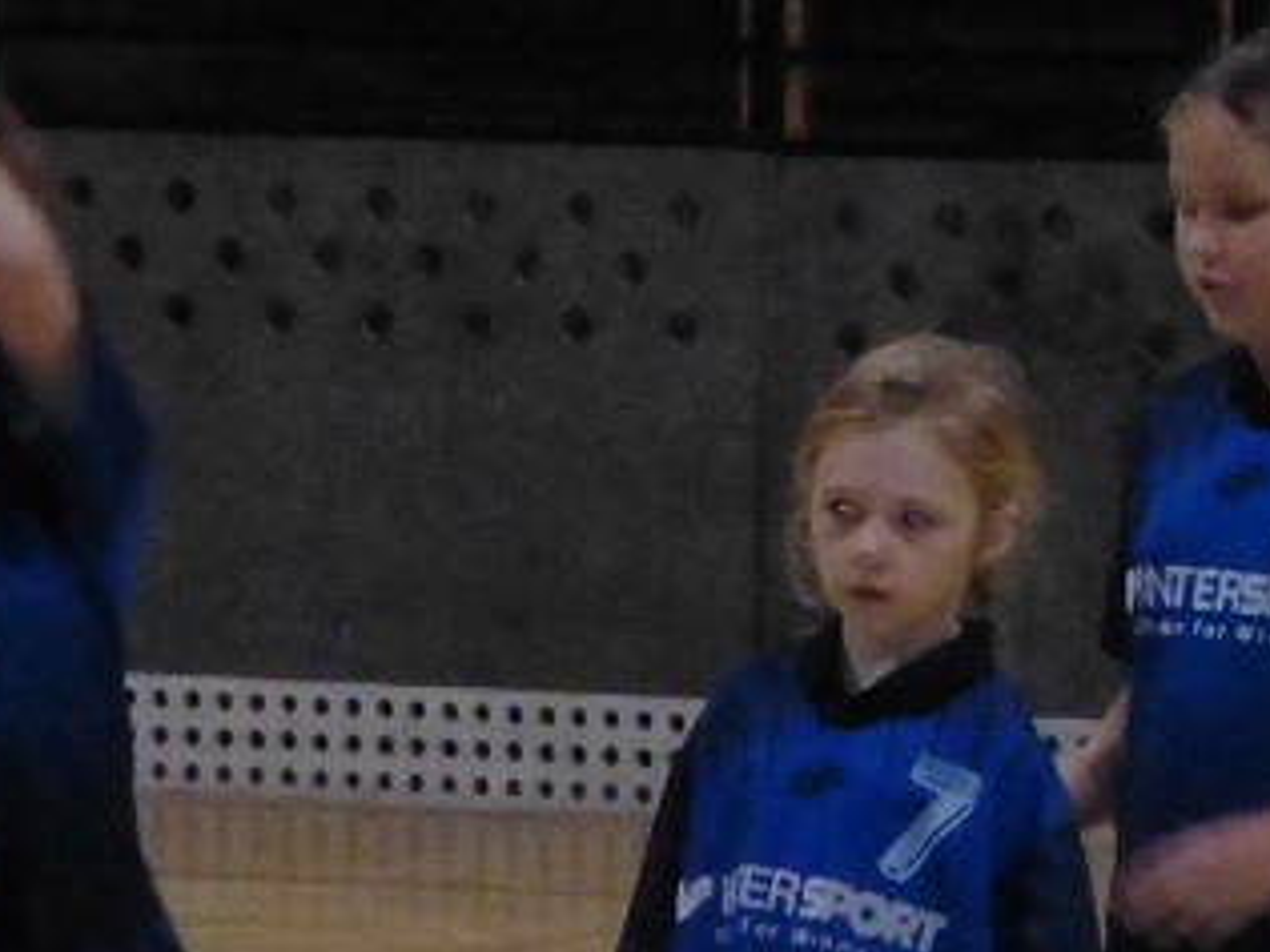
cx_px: 1264
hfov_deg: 4.5
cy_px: 775
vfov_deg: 3.4
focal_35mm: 437
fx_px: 16033
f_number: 5.3
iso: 1600
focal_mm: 20.6
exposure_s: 1/60
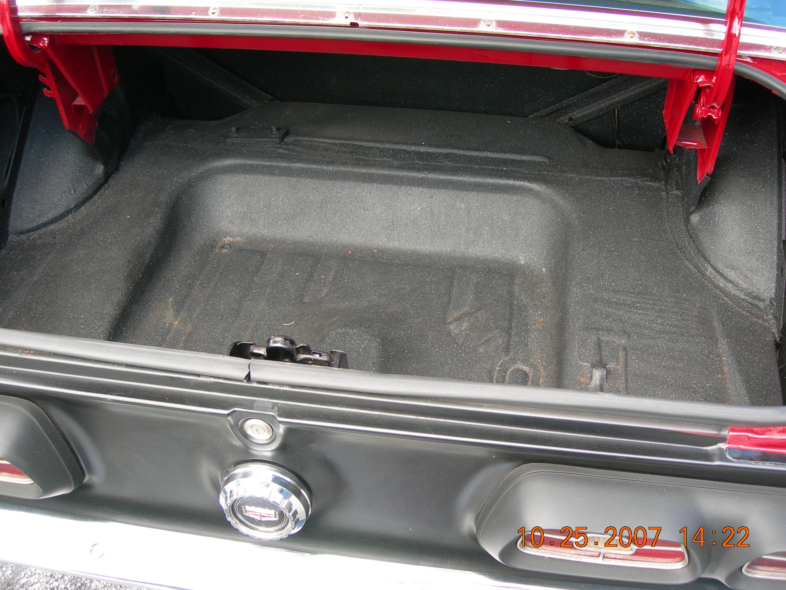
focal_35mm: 39
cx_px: 400
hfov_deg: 47.9
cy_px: 297
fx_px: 886
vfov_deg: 36.8
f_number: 2.8
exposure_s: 1/57.3
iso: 50
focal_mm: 7.8
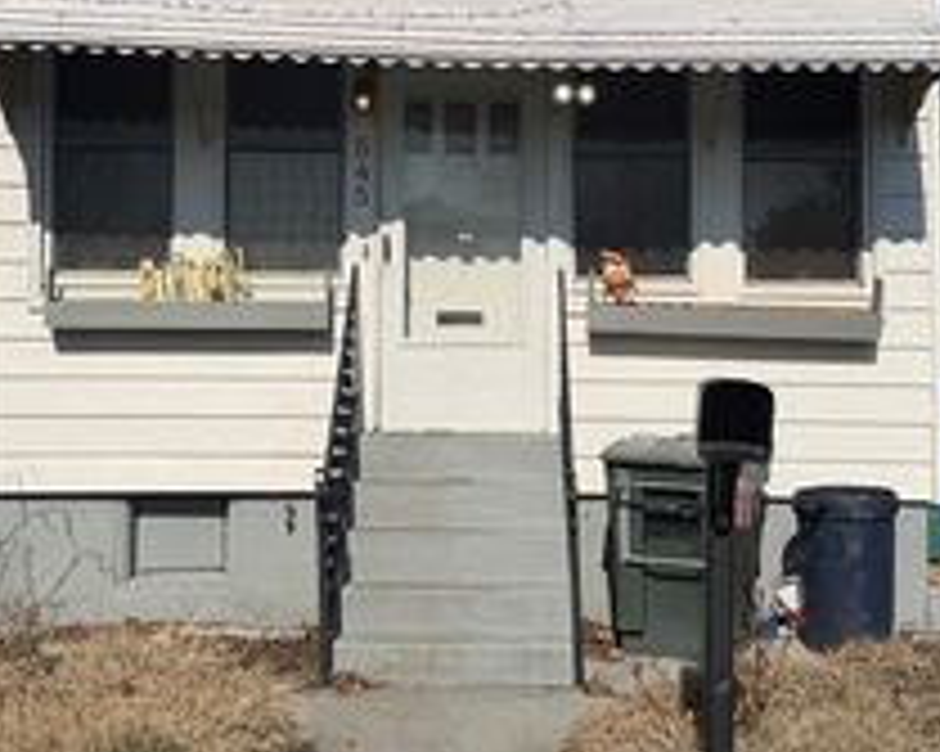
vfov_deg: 27.1
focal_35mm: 56
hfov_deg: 33.6
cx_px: 454
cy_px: 299
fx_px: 1557
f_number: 1.78
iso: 80
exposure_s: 1/10309
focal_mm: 6.76
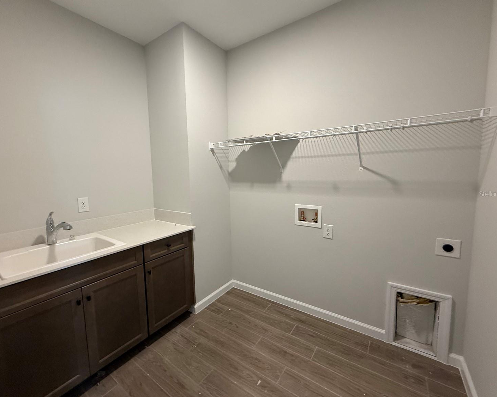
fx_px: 221
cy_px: 194
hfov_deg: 96.8
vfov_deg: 84.0
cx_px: 239
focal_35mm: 15
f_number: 2.2
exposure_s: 1/60
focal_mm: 2.22
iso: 320
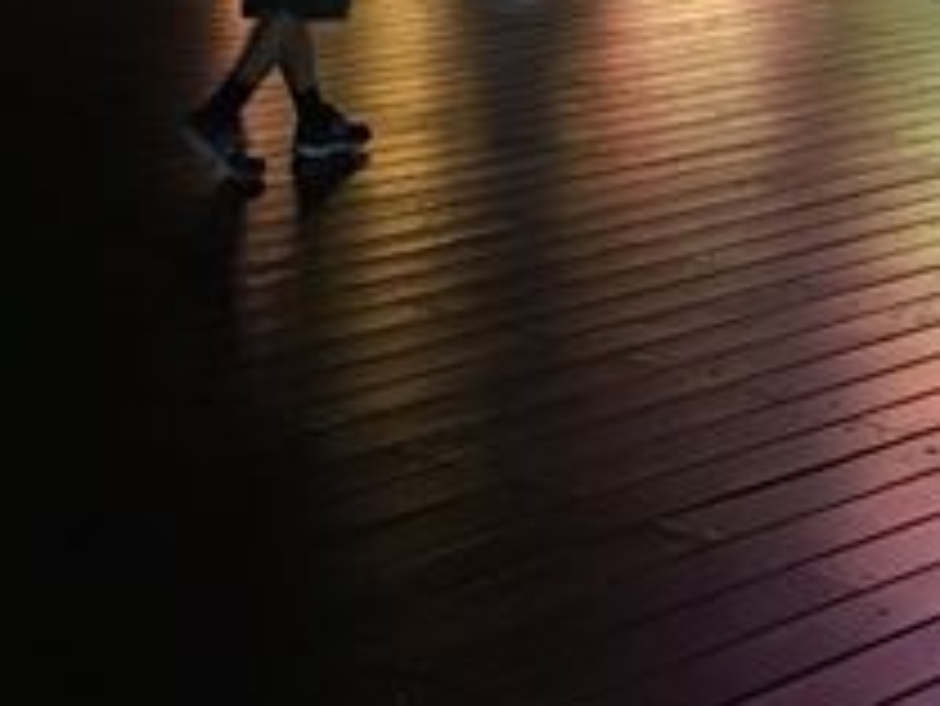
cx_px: 607
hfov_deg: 17.7
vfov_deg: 12.2
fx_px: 3016
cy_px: -585
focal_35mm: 111
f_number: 2.2
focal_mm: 4.15
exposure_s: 1/10
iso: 100
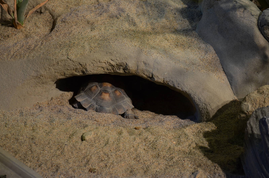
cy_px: 89
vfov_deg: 16.5
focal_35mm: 82
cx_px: 134
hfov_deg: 24.7
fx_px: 615
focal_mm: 55
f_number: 5.6
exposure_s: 1/50
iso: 800
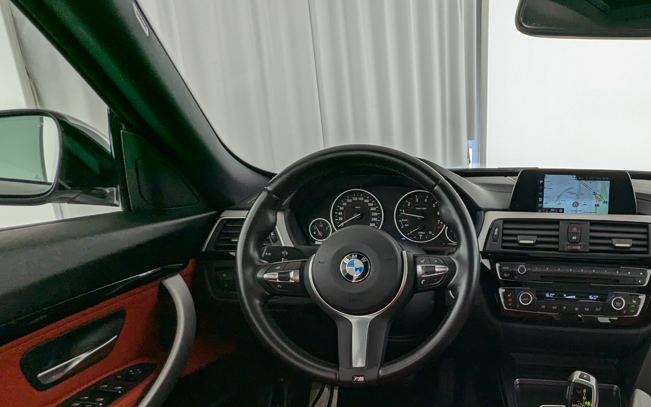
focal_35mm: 26
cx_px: 489
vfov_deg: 46.3
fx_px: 461
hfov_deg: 66.0
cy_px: 292
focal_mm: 2.35
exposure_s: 1/127
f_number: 2.2
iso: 65
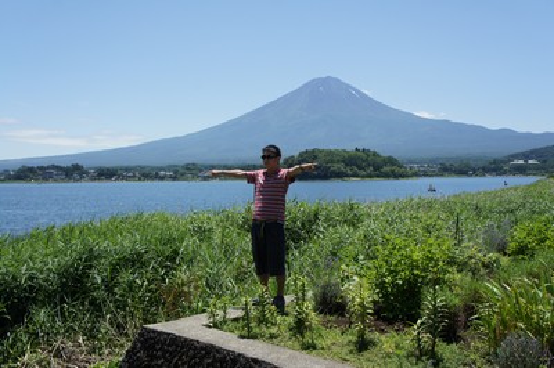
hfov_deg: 49.6
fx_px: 600
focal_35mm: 39
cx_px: 277
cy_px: 184
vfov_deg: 34.2
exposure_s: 1/500
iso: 200
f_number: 8
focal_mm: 26
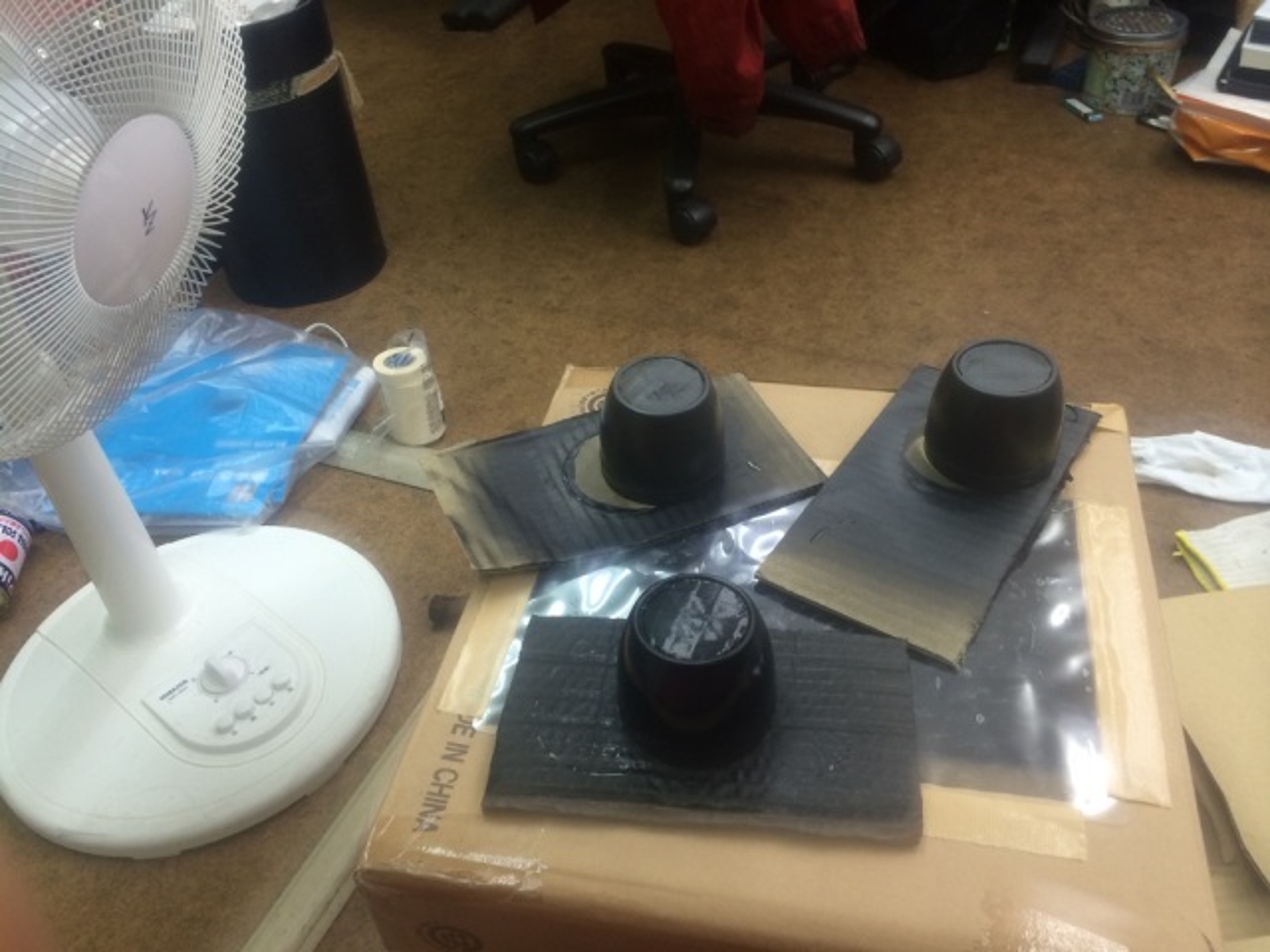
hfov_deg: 60.0
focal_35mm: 30
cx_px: 635
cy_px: 476
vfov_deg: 46.8
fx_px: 1101
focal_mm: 4.12
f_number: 2.2
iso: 40
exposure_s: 1/30
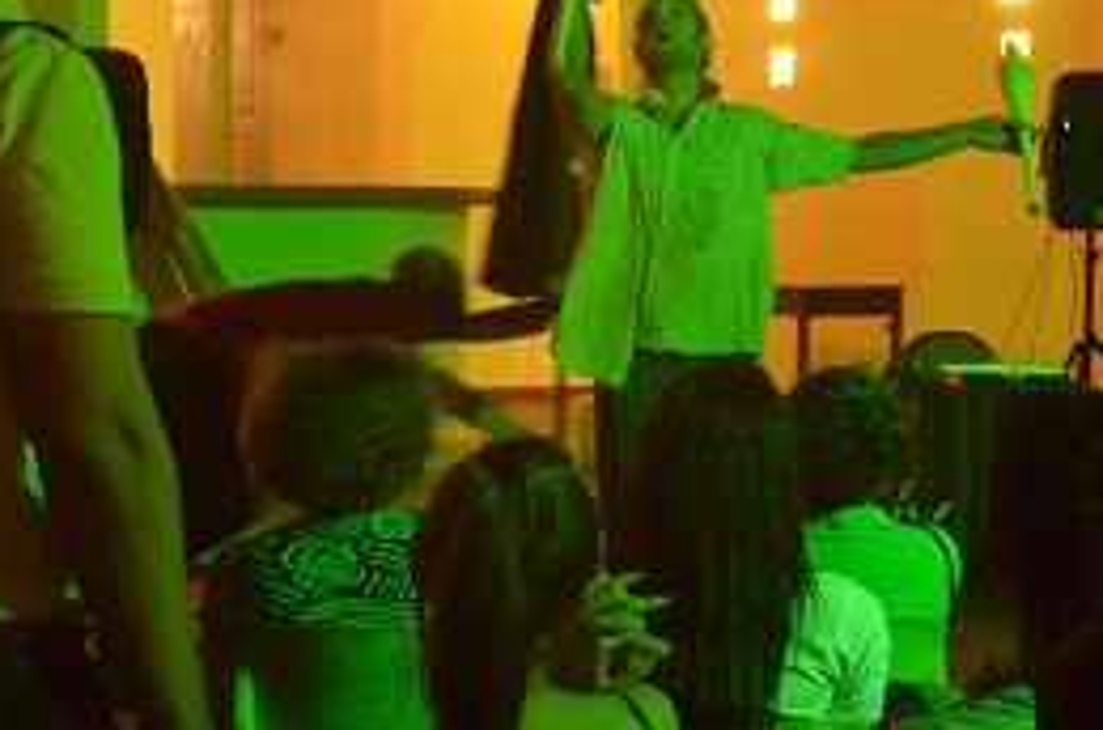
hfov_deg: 19.1
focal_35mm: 107
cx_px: 747
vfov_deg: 12.7
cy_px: 219
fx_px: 3275
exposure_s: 1/20
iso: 5000
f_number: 9
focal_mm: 31
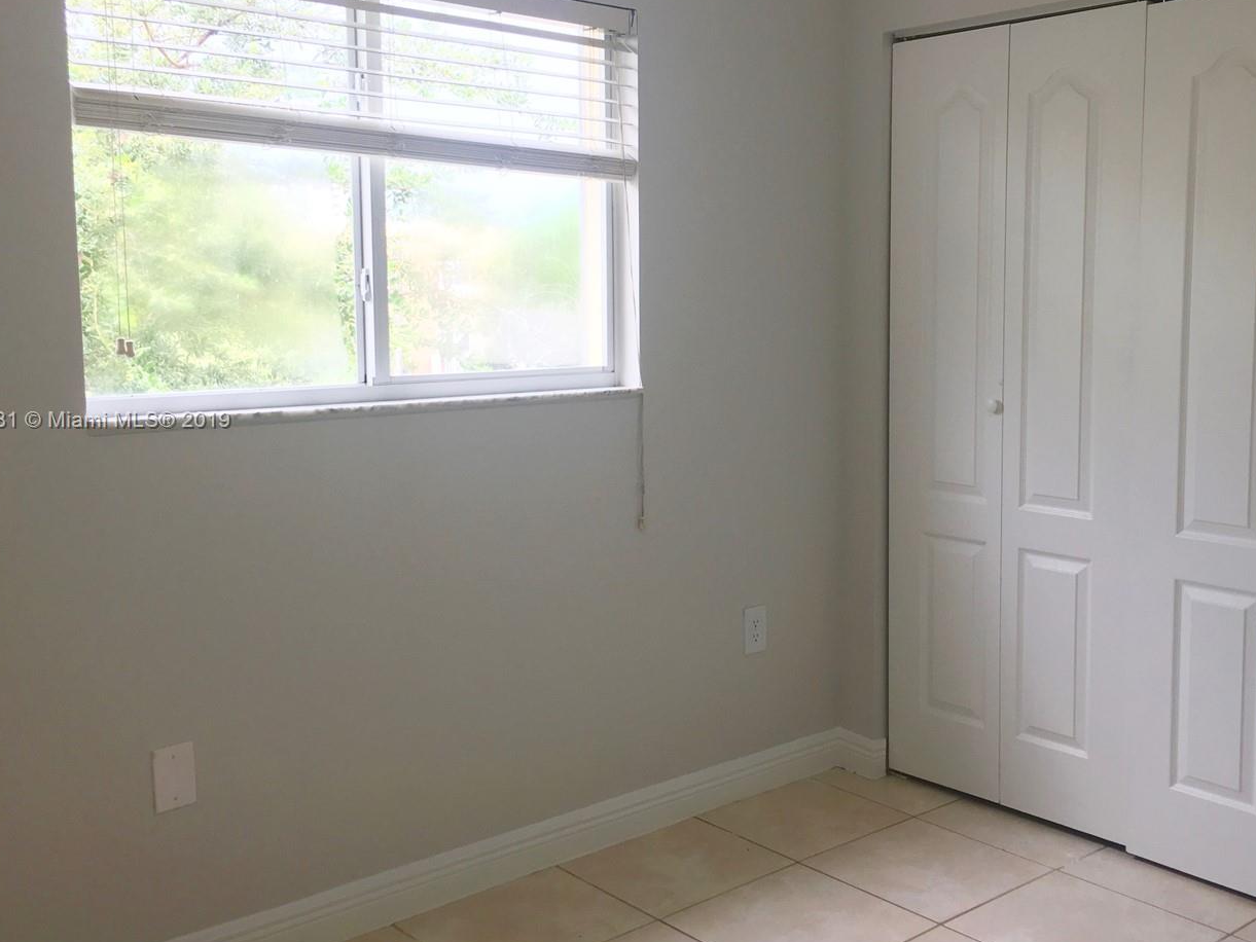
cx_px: 724
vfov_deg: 37.7
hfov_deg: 48.8
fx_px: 1379
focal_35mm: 38
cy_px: 422
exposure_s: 1/60
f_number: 2.2
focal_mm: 4.15
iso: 25
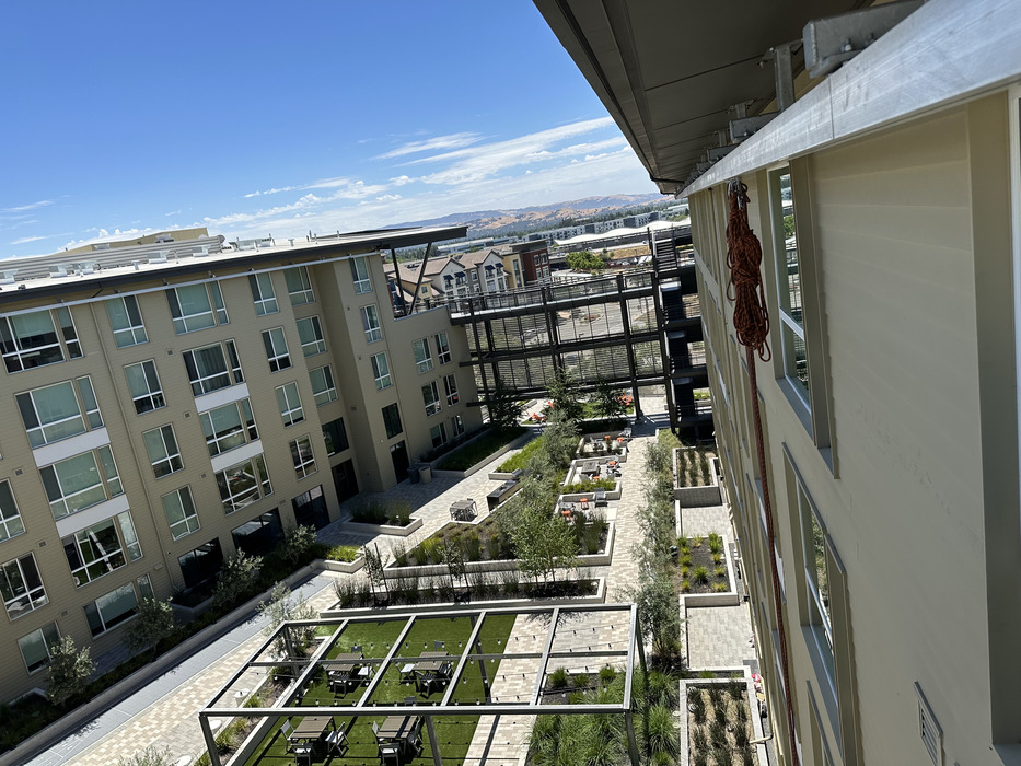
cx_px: 510
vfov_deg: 56.8
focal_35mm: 24
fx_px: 708
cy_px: 383
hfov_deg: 71.6
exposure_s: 1/3717
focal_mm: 6.86
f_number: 1.78
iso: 80
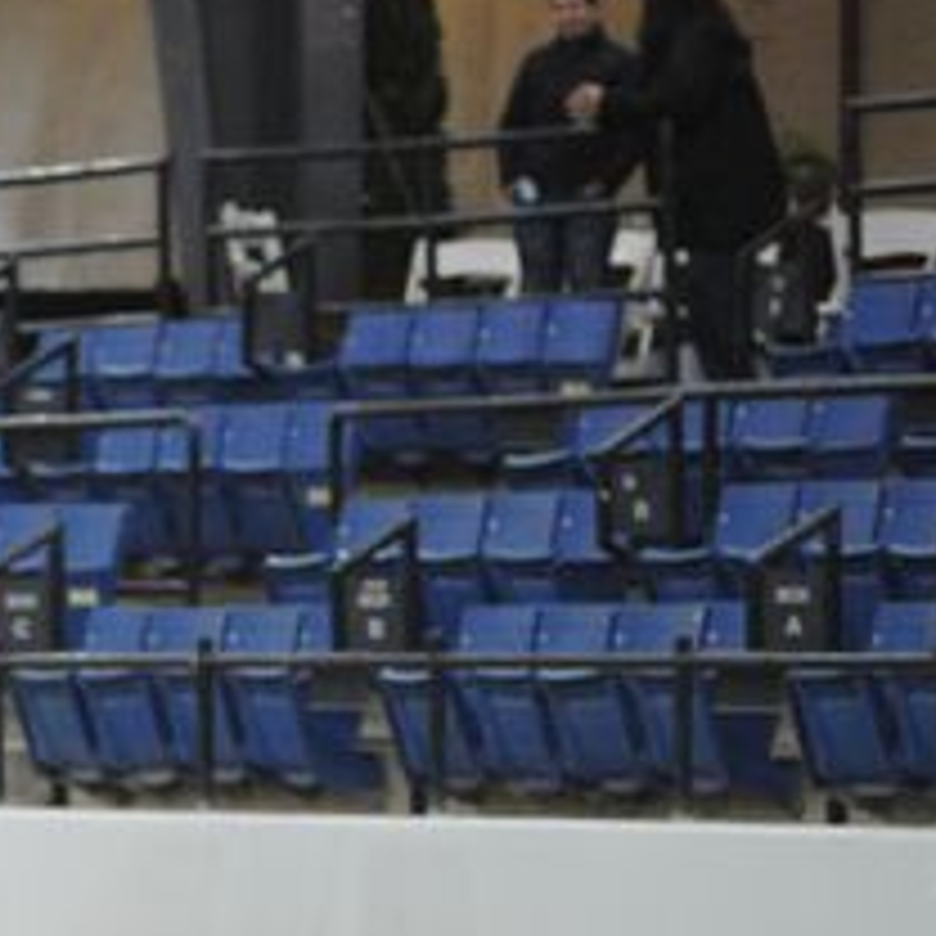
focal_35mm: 471
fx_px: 14409
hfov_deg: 3.7
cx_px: -279
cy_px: 783
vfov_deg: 3.7
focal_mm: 180
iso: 6400
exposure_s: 1/400
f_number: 2.8
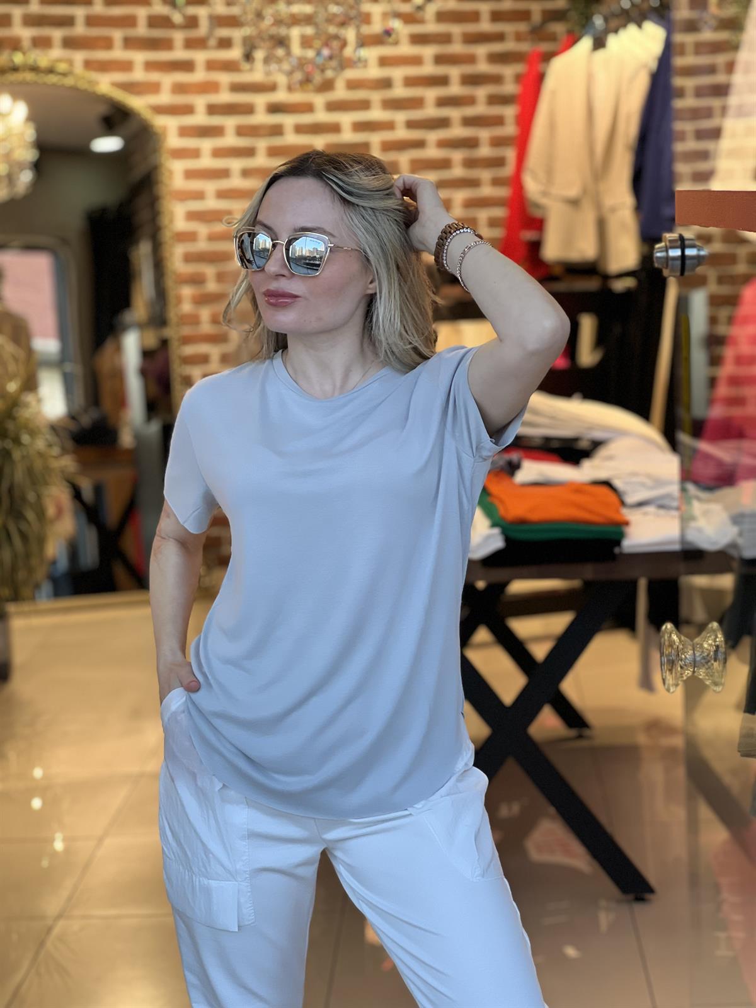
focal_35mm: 77
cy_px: 504
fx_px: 2242
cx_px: 378
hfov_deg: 19.1
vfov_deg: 25.3
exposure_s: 1/100
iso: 125
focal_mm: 9
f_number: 2.8
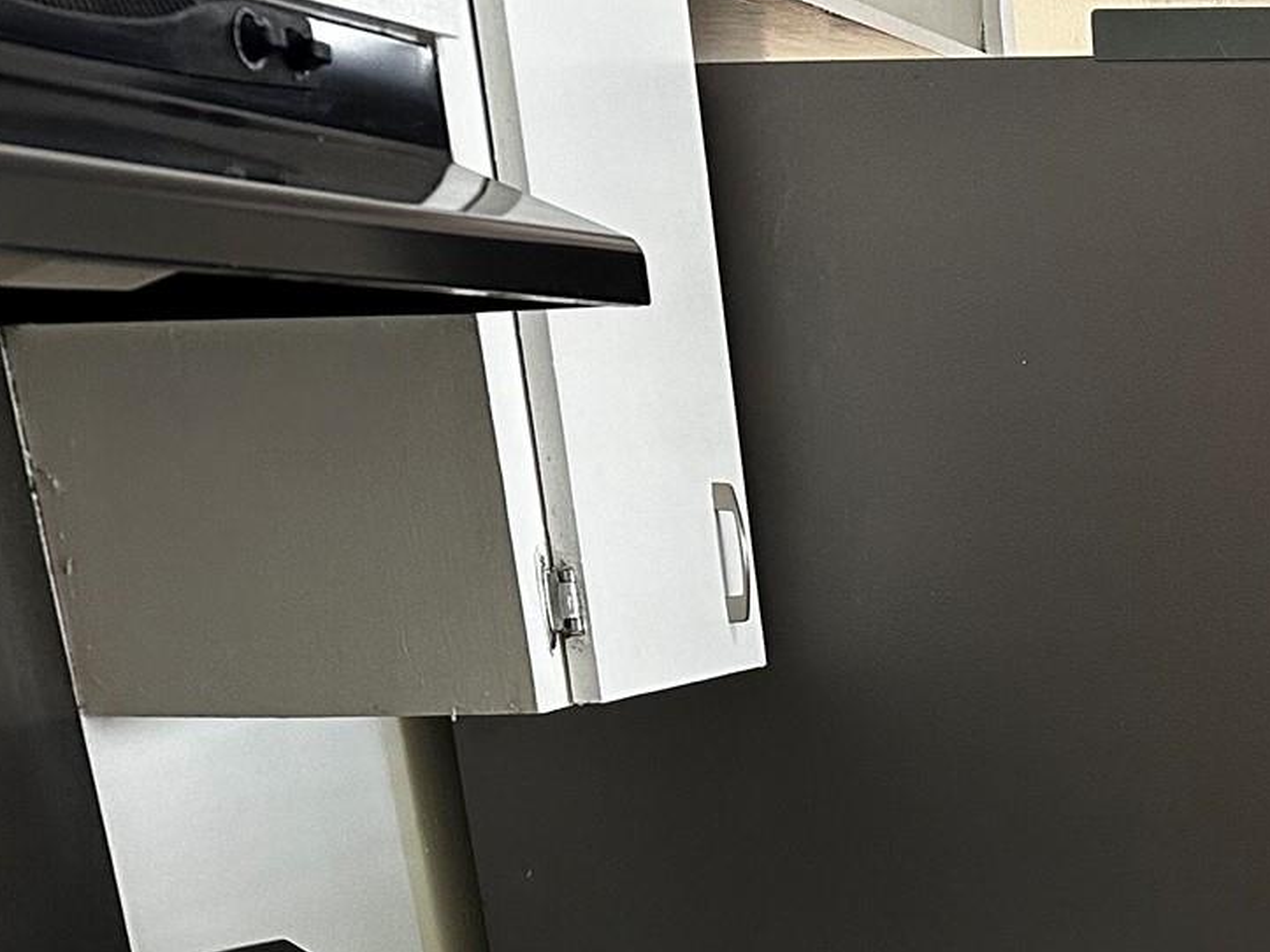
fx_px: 2494
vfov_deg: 19.7
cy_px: 1277
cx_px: 1702
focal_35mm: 68
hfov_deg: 24.5
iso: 200
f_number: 1.78
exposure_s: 1/60
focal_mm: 6.86
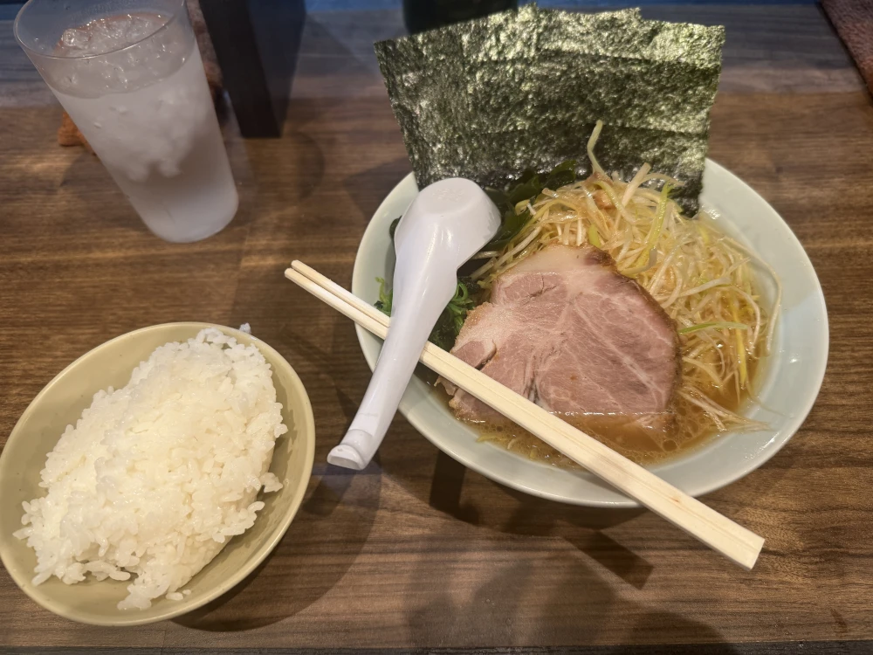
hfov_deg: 71.6
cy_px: 328
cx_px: 436
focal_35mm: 24
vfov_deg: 56.8
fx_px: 605
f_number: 1.78
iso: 125
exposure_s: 1/50
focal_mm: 6.76
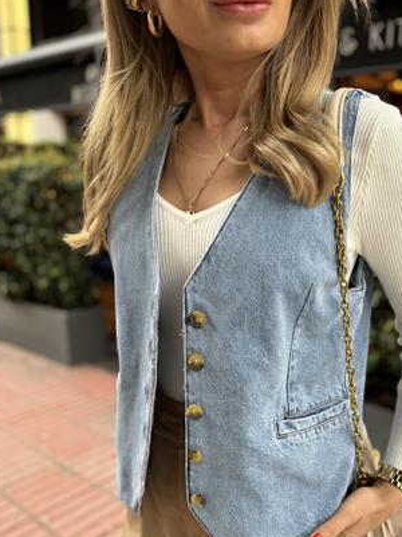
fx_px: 480
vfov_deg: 57.5
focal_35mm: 31
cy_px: 342
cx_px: 241
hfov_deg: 45.2
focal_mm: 6.86
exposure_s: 1/121
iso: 160
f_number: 1.78
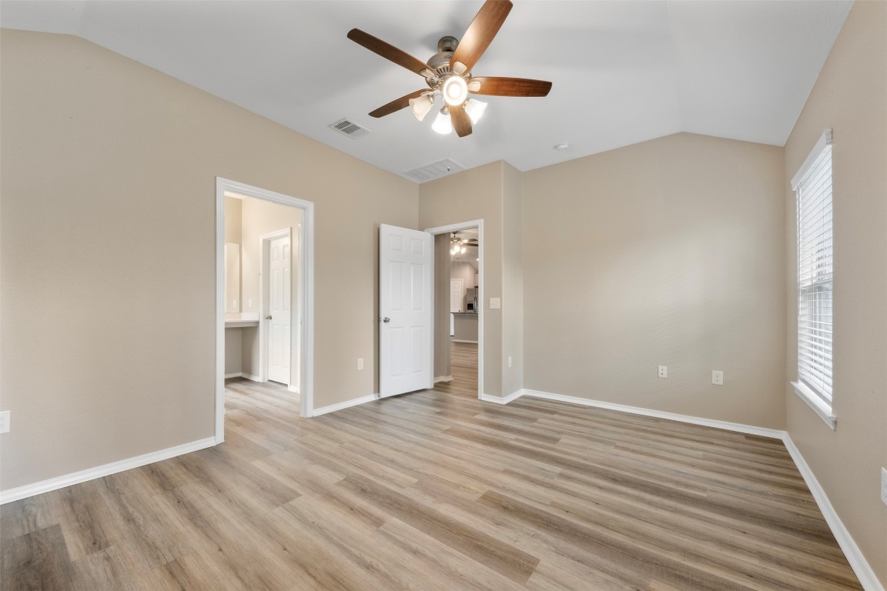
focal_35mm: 14
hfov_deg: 104.3
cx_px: 444
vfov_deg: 81.2
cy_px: 296
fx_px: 345
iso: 250
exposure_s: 1.6
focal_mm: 14
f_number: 9
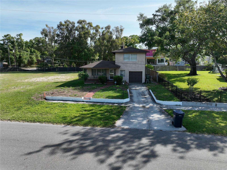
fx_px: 157
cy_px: 85
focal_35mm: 24
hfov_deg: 71.6
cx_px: 114
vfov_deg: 56.8
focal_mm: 12.29
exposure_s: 1/2000
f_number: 2.8
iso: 200
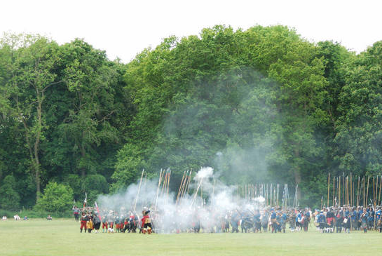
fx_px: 1636
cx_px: 241
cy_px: 139
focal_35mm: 154
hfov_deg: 13.3
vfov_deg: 8.9
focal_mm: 80
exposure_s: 1/500
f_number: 4.5
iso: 400
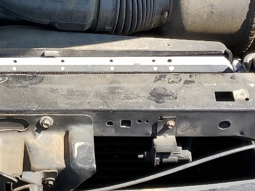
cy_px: 31
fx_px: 619
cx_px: 18
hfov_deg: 22.6
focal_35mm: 84
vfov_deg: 17.4
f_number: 1.5
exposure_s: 1/1000
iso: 50
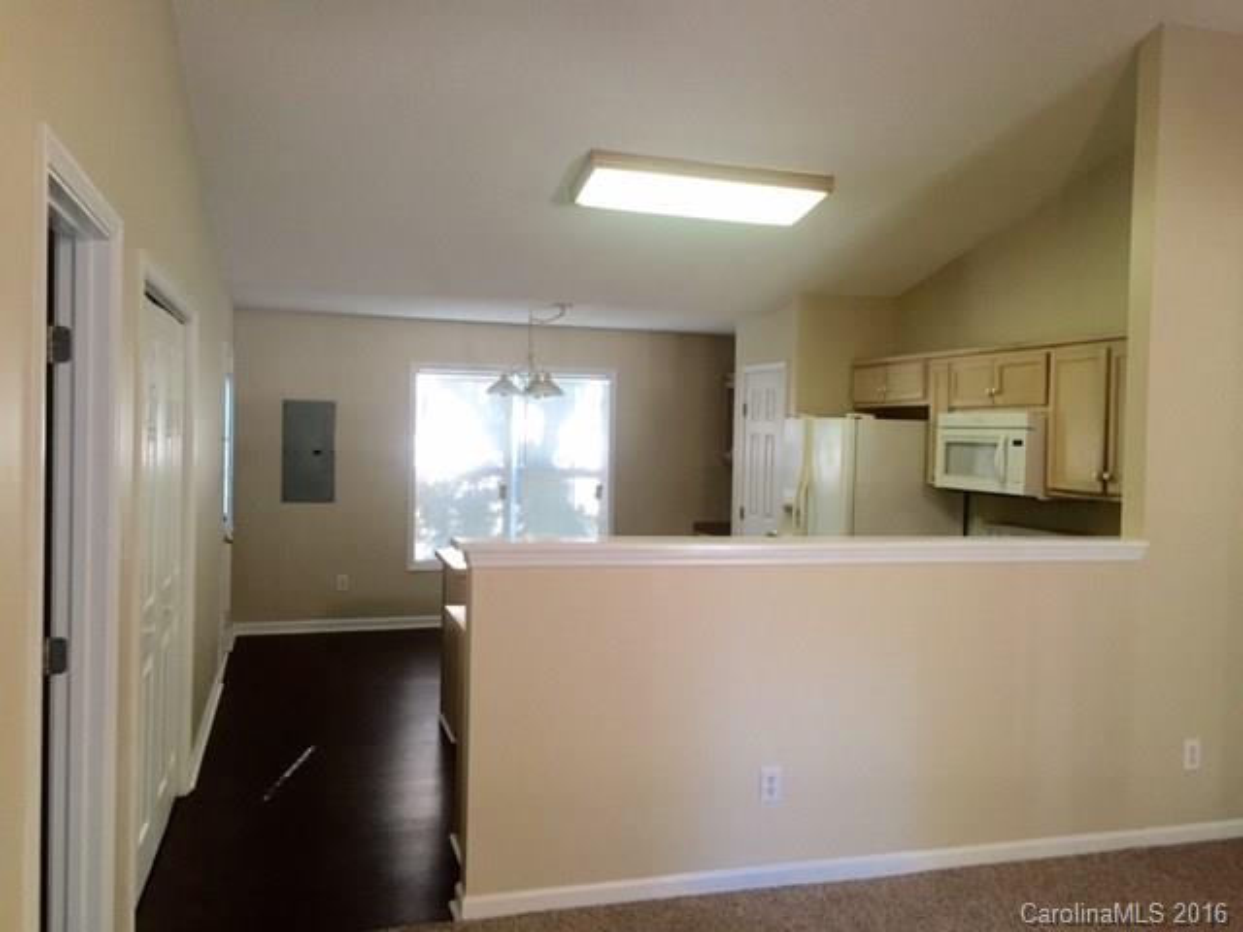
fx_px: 1041
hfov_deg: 61.7
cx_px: 622
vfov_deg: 48.2
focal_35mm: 29
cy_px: 466
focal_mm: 4.15
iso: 160
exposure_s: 1/30
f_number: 2.2
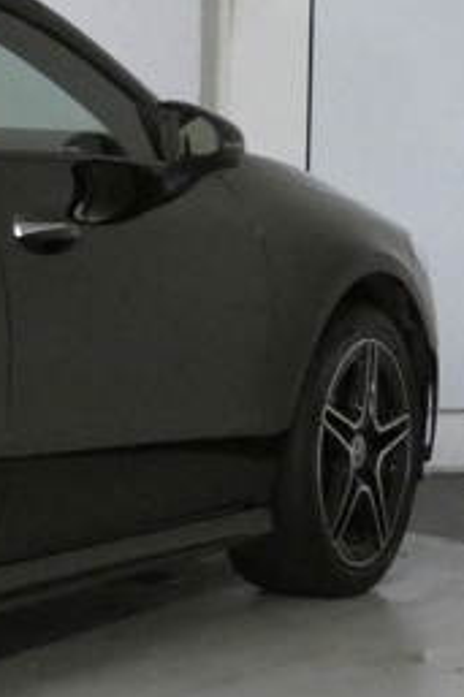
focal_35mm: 162
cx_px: -516
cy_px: 374
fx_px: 3136
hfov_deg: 8.0
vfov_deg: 12.7
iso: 1600
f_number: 3.9
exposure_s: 1/80
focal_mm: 9
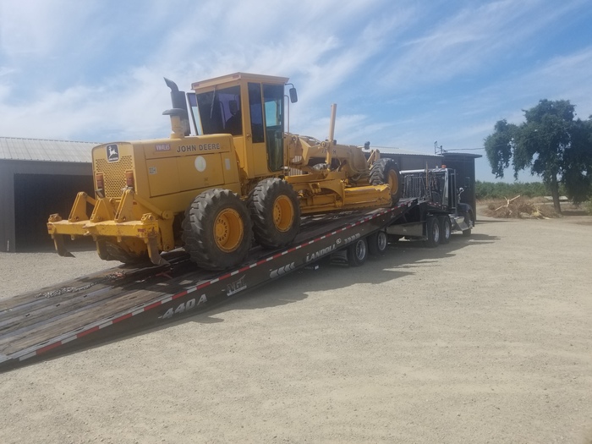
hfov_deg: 67.3
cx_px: 296
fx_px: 445
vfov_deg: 53.1
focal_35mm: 26
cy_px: 222
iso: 50
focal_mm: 4.25
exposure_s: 1/3016
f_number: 1.7
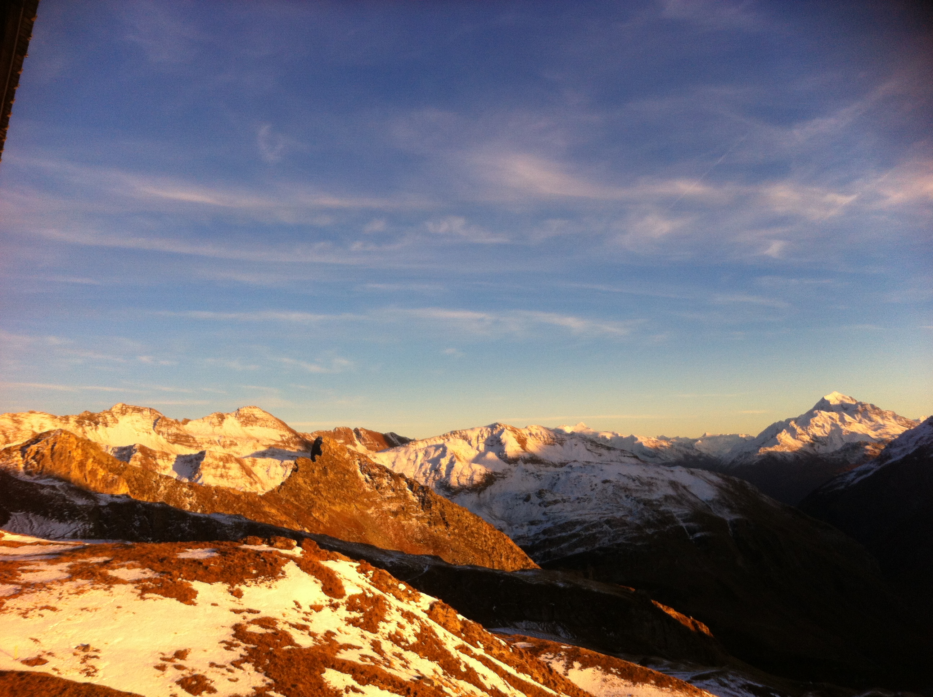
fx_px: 942
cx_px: 466
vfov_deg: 40.6
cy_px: 348
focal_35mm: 35
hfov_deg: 52.7
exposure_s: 1/324
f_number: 2.8
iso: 80
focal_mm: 3.85
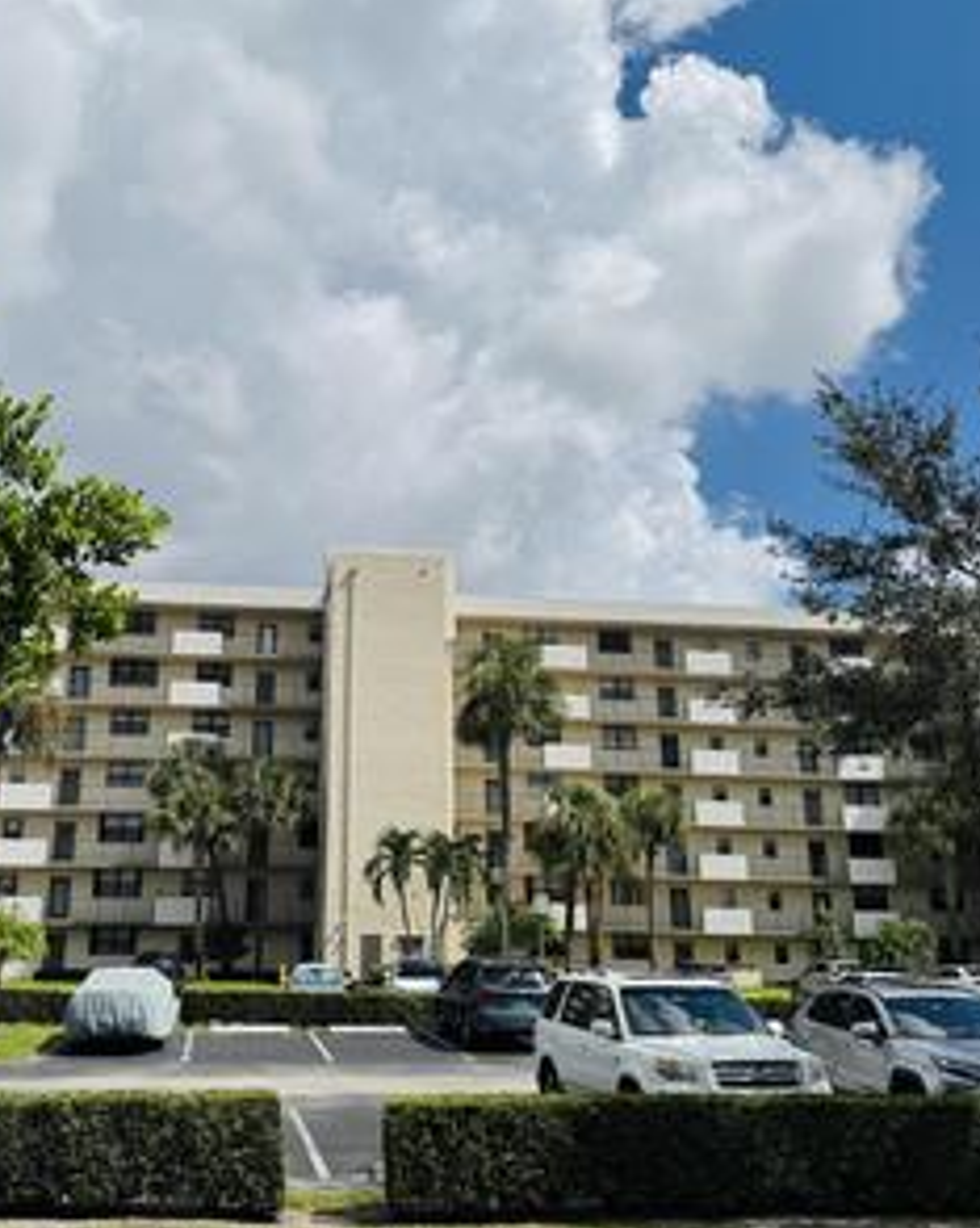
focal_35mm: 32
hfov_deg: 45.4
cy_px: 612
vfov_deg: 55.7
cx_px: 377
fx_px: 1161
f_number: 1.78
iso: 80
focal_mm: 6.76
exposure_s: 1/10417
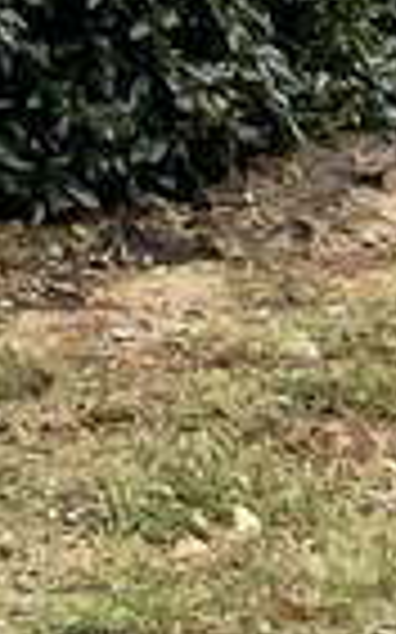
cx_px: -657
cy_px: -1214
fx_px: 4823
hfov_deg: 4.6
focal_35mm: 279
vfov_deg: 6.8
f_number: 1.8
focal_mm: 3
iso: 16
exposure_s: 1/325
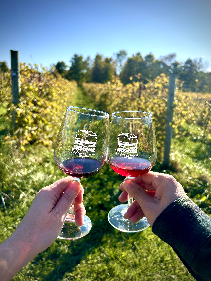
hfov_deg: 53.1
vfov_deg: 67.3
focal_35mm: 26
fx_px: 211
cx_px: 106
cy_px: 140
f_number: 1.5
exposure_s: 1/2083
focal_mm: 5.7
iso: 50
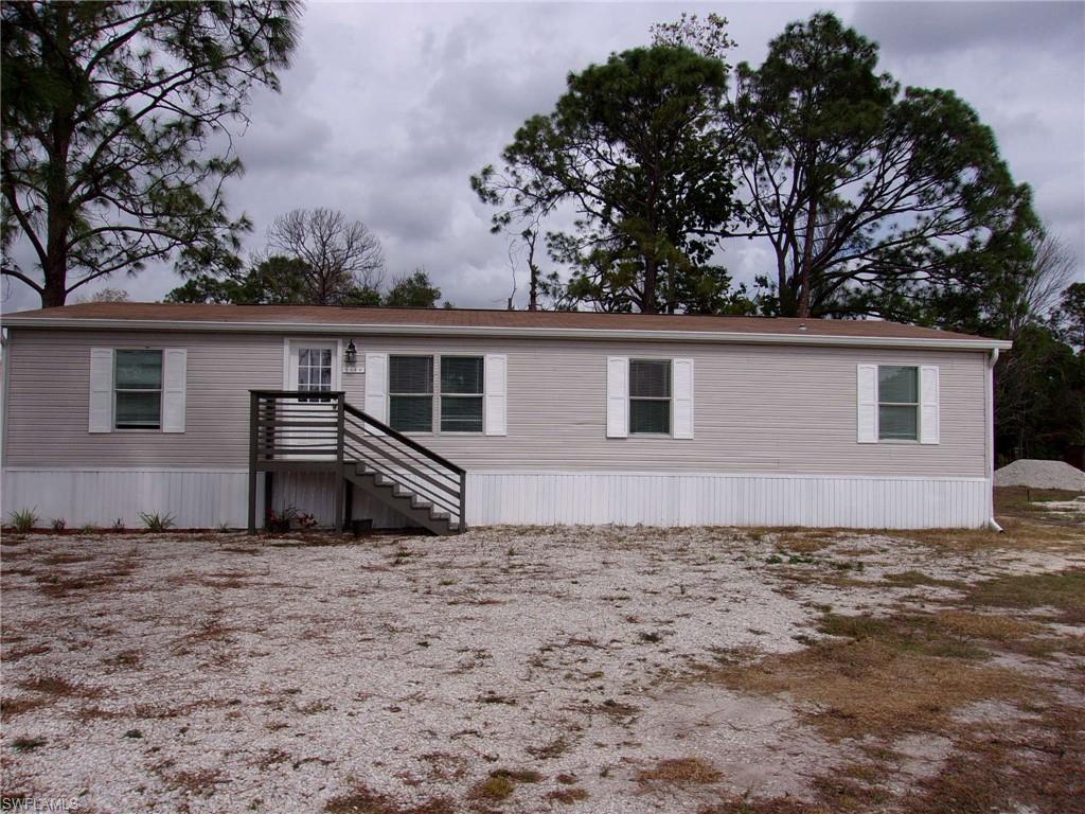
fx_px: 846
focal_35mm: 27
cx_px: 542
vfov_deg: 51.4
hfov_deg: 65.3
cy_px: 407
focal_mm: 4.9
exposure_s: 1/210
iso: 80
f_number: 10.4
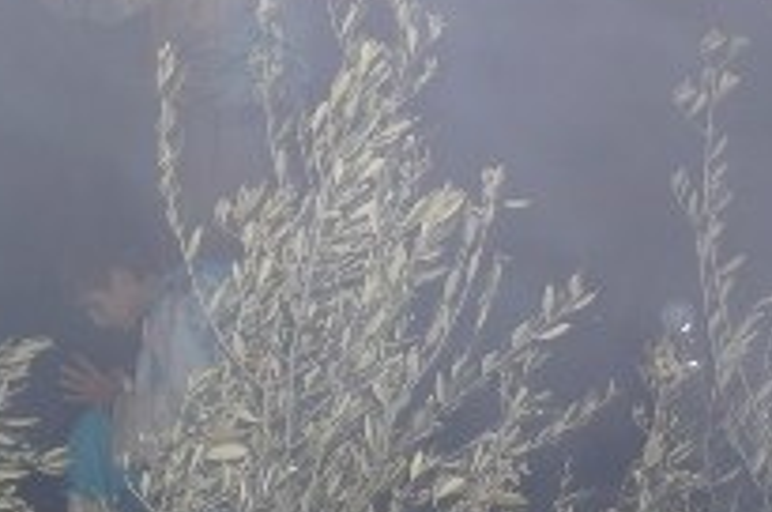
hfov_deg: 22.0
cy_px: 168
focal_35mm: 89
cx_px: -19
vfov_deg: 15.3
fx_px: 1906
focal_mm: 7.4
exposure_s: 1/30
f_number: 2.8
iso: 100
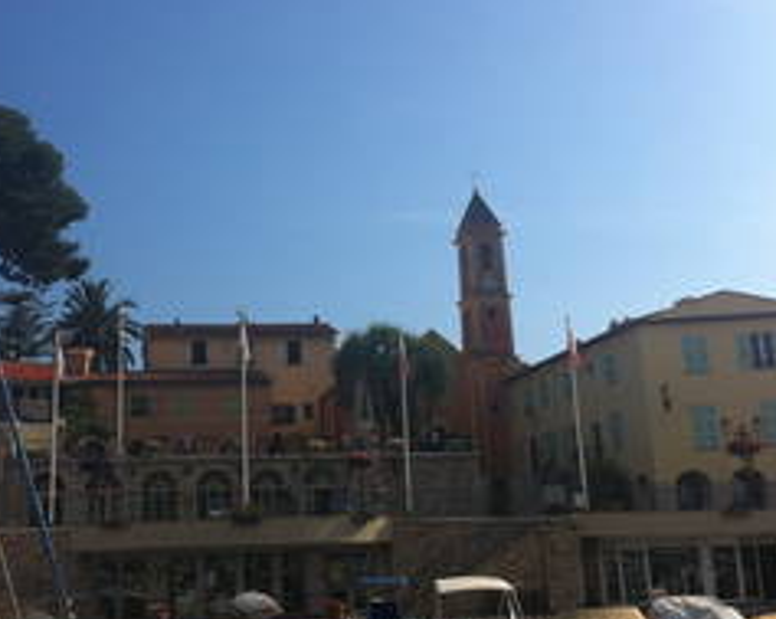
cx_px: 327
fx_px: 1193
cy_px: 298
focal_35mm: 52
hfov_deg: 36.0
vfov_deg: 29.1
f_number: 2.8
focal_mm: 3.85
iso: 80
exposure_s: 1/2011
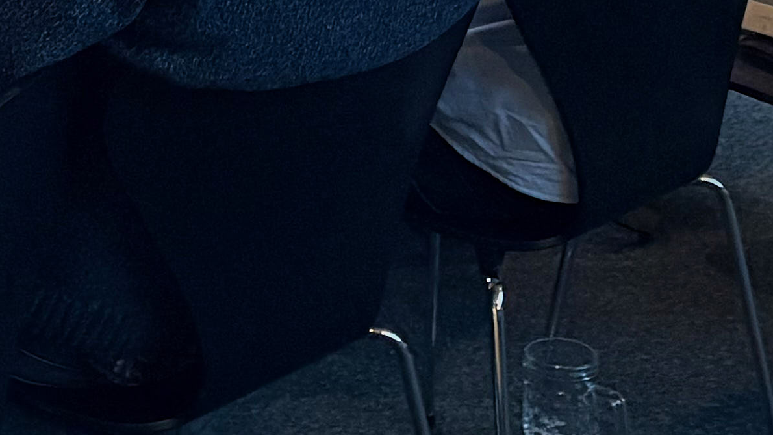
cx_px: -157
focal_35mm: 136
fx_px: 2787
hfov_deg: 15.2
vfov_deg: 8.0
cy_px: -704
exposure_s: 1/50
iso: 320
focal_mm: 5.96
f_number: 1.6
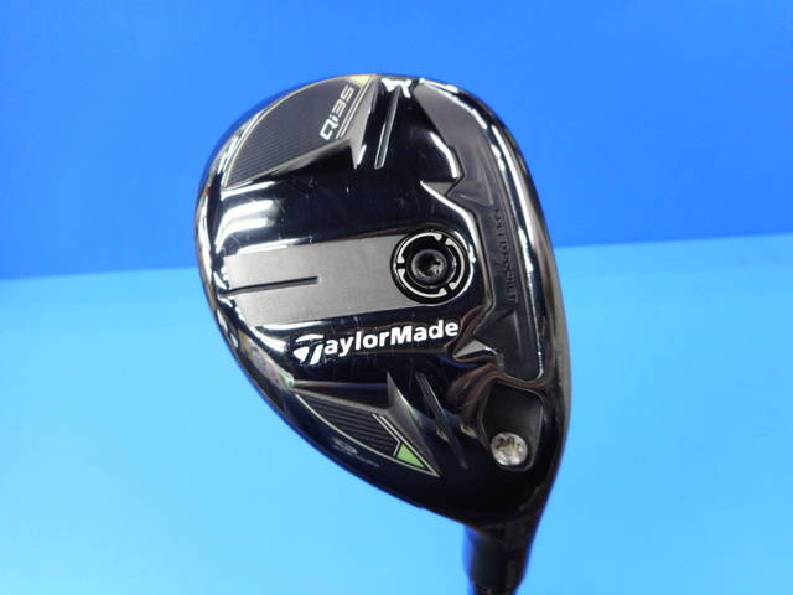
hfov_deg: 69.4
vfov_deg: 54.9
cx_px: 396
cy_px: 298
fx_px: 573
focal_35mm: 25
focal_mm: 4.5
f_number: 3.7
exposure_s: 1/30
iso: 160
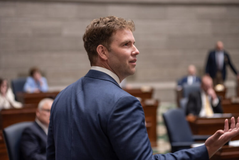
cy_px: 80
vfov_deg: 17.1
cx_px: 120
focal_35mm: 80
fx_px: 531
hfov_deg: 25.3
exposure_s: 1/30
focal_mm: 80
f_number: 3.2
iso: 640
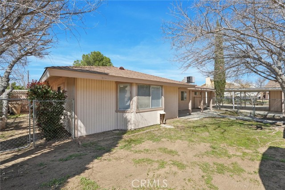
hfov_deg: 96.8
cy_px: 95
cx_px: 142
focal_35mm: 16
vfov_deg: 73.7
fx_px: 127
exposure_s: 1/500
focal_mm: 16
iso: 400
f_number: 9.5
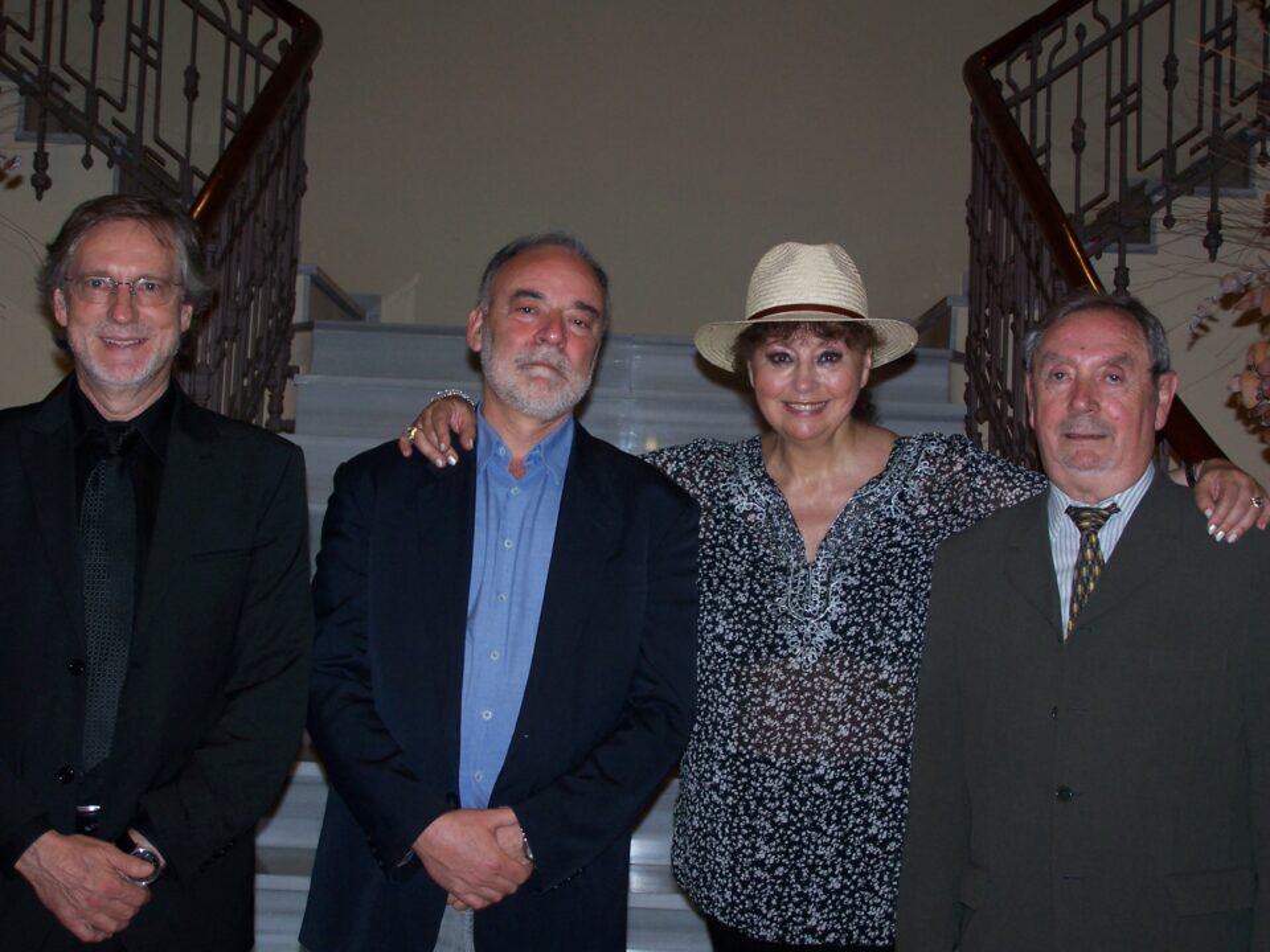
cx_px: 635
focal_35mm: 56
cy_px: 476
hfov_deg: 34.3
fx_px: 2055
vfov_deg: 26.1
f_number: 3.1
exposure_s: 1/60
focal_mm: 9.3
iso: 80
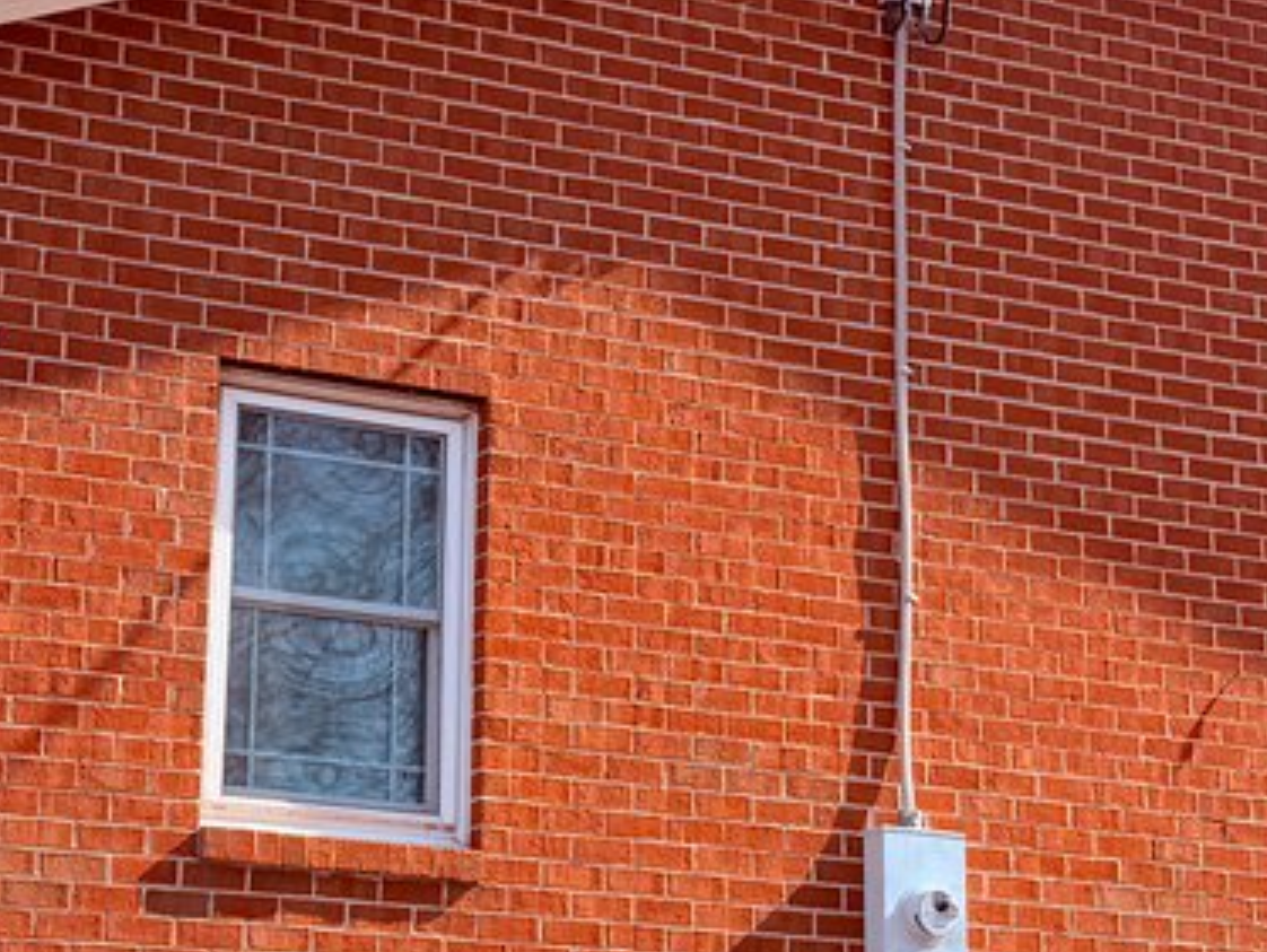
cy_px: 401
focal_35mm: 97
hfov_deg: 20.2
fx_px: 3553
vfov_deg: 15.3
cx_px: 595
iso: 80
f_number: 1.78
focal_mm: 6.76
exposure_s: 1/4673
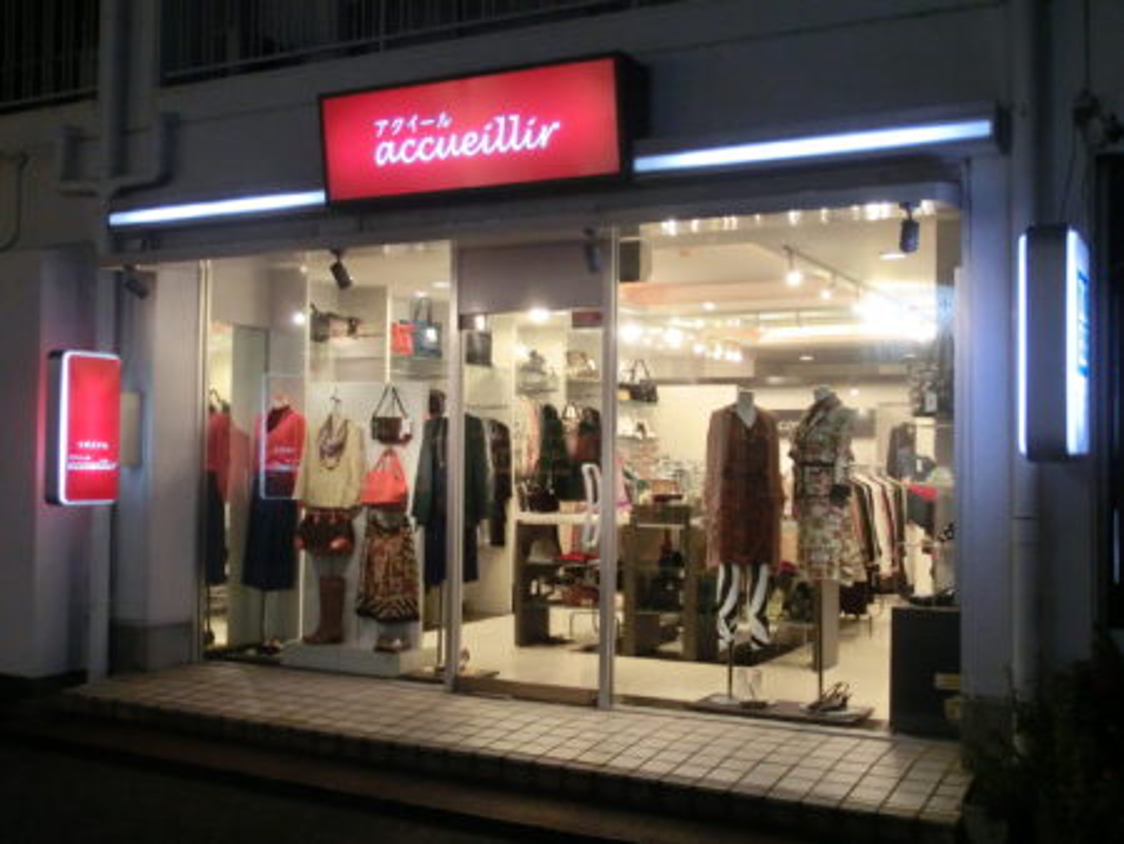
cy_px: 422
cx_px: 562
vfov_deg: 32.9
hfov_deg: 42.9
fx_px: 1429
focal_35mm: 44
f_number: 4.2
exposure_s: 1/50
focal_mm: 7.87
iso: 800
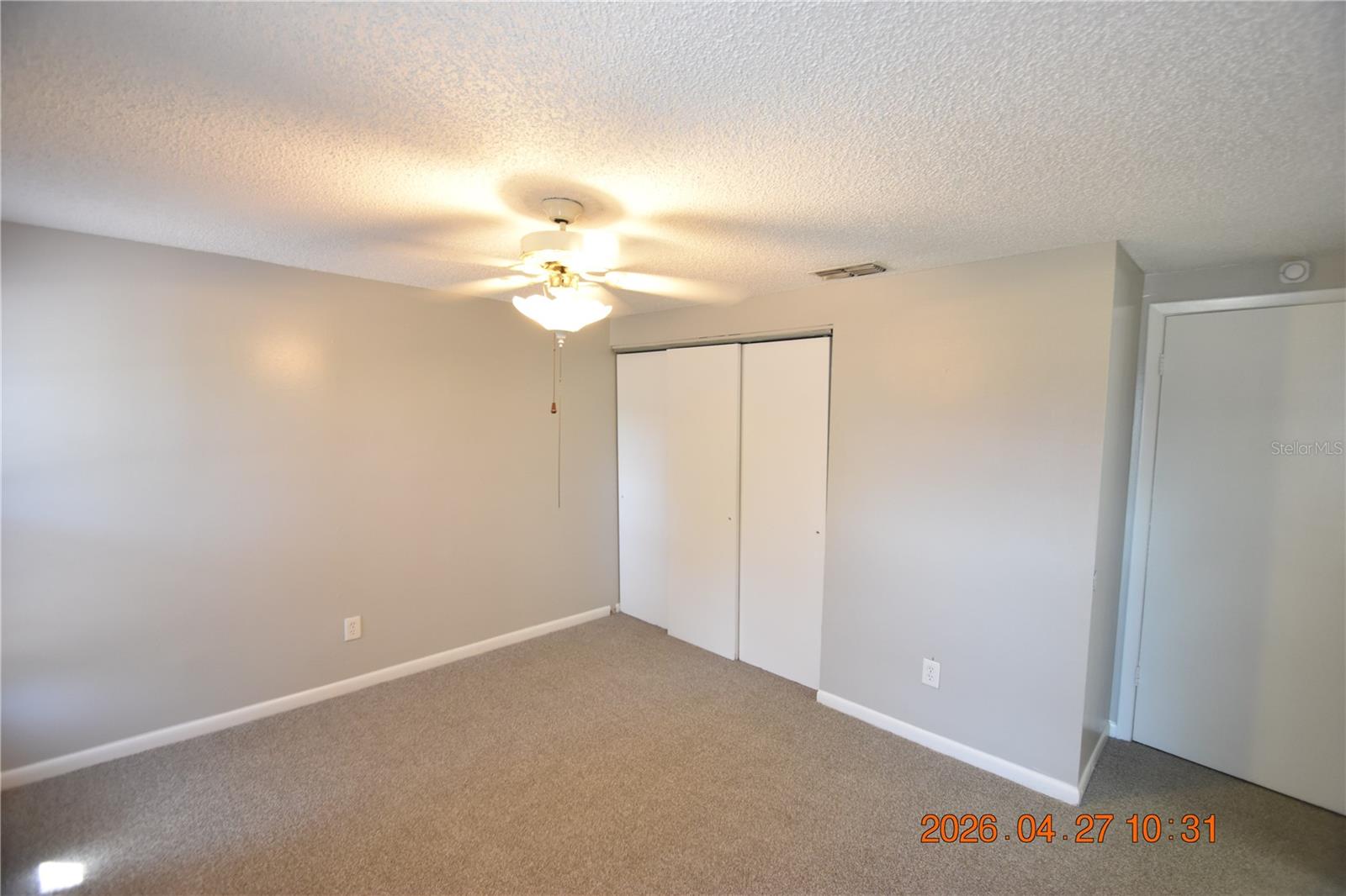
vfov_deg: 77.3
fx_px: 561
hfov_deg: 100.4
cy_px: 448
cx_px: 673
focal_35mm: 15
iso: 800
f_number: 3.5
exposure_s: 1/45
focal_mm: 10
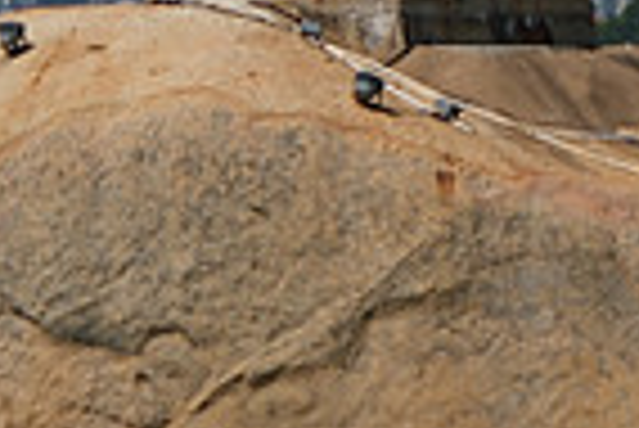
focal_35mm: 677
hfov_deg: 3.0
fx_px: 12029
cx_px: 374
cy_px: -318
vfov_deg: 2.0
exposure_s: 1/1300
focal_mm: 80
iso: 125
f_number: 5.6
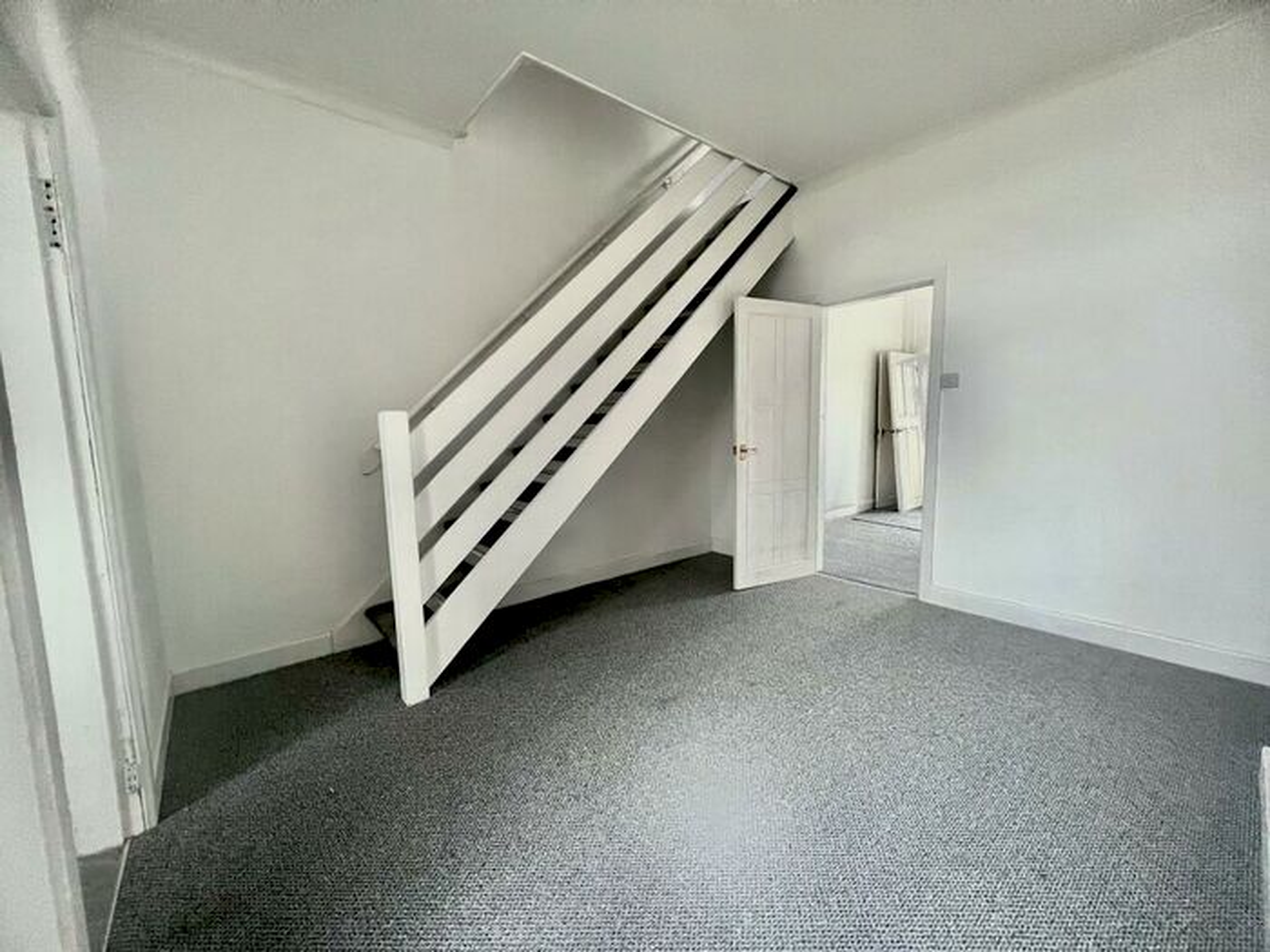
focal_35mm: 13
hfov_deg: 106.2
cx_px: 635
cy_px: 476
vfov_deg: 89.9
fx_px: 477
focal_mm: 1.57
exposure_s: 1/60
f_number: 1.8
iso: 640
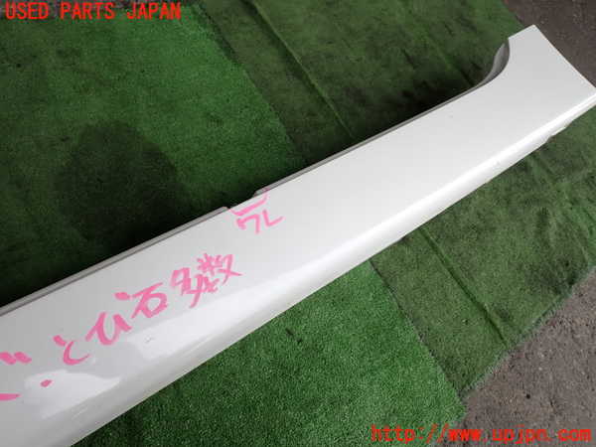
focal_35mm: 25
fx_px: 430
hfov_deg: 69.4
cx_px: 298
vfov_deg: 54.9
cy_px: 224
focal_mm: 4.5
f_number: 2.8
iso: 100
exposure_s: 1/400
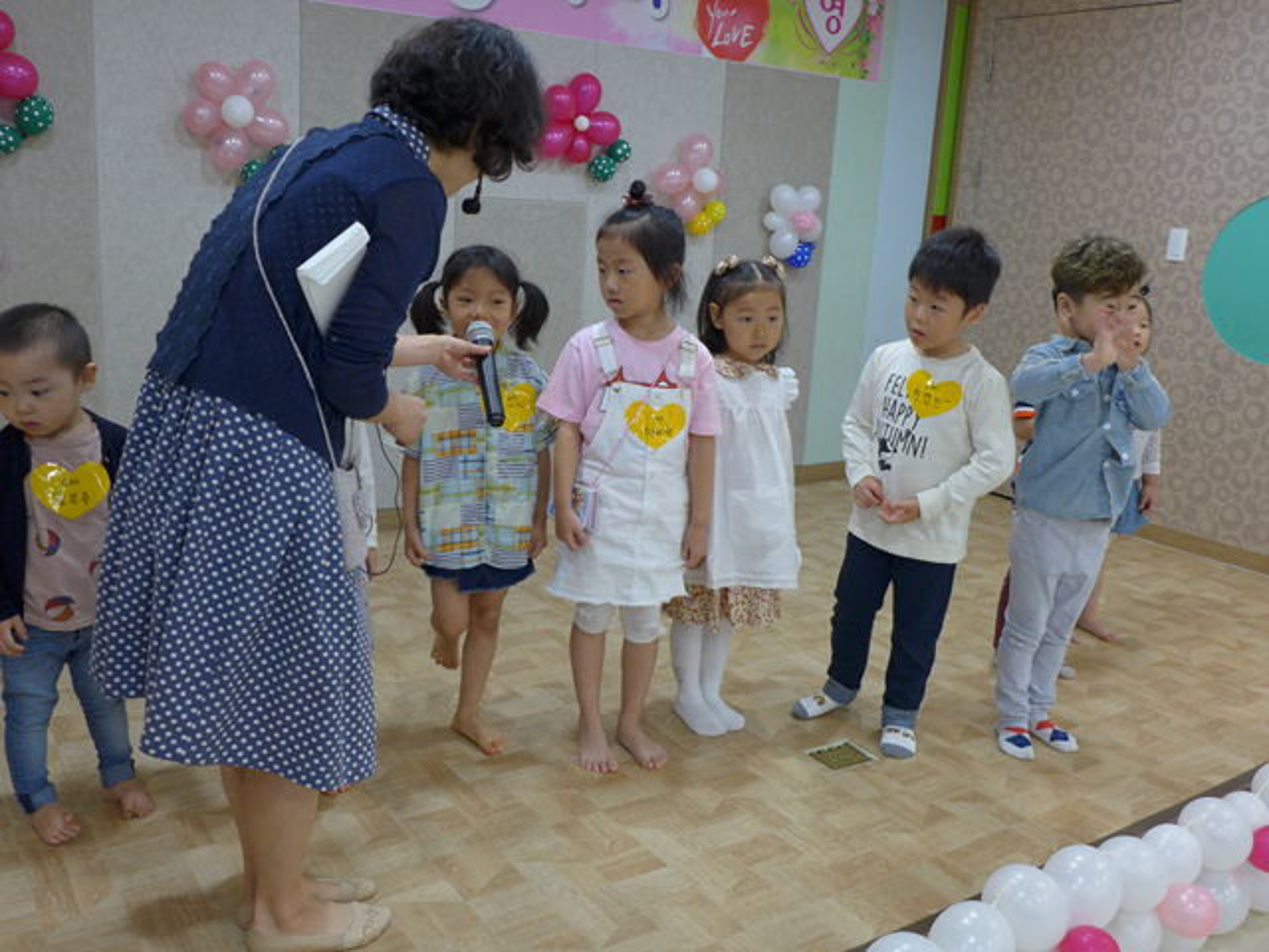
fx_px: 1173
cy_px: 476
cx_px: 634
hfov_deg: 56.8
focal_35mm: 32
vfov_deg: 44.2
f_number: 1.6
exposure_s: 1/125
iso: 160
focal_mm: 6.3
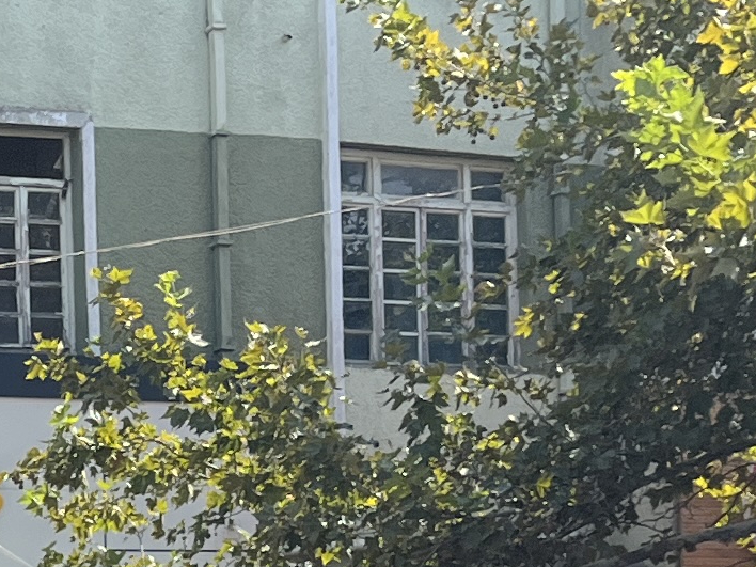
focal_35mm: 148
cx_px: -280
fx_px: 3232
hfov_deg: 12.8
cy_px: 982
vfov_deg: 9.6
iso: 50
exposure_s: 1/1580
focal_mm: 5.1
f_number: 1.6
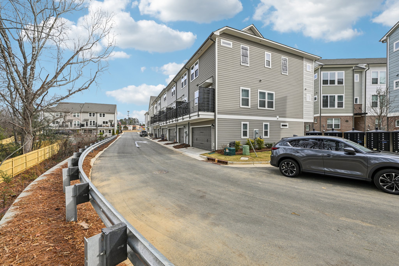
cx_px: 200
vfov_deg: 81.2
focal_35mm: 14
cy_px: 133
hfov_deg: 104.3
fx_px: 155
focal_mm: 14
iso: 64
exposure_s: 1/100
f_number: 8
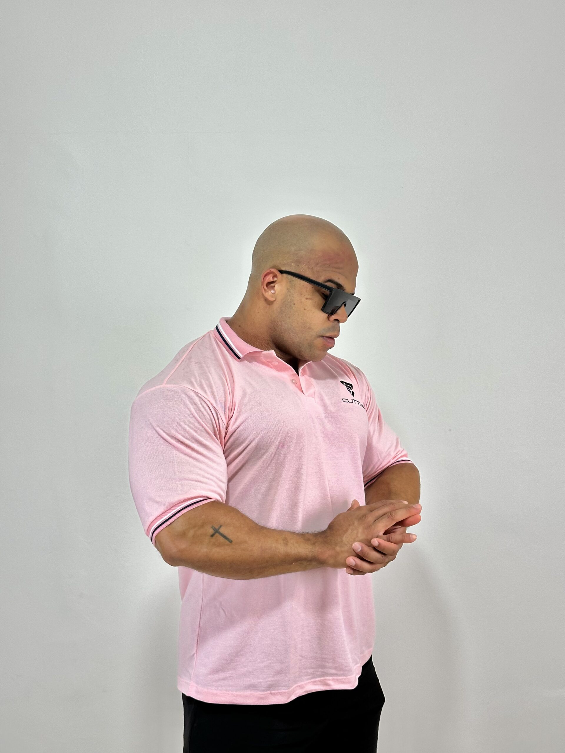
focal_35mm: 48
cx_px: 282
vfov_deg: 39.7
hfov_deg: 30.3
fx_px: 1045
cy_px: 376
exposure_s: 1/167
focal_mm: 6.86
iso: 50
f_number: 1.78
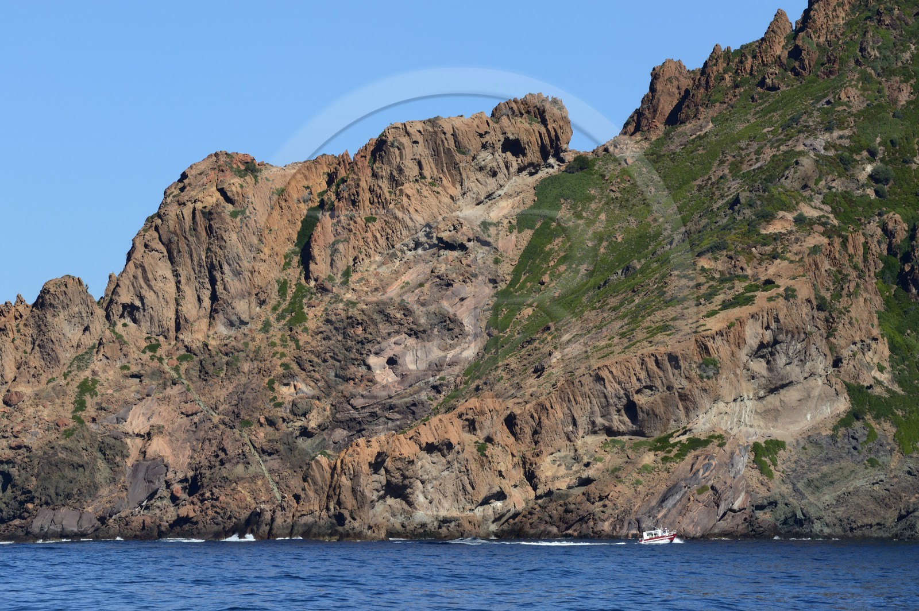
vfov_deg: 8.1
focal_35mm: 170
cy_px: 306
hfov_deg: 12.1
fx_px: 4336
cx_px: 460
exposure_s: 1/640
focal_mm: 170
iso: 400
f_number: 13
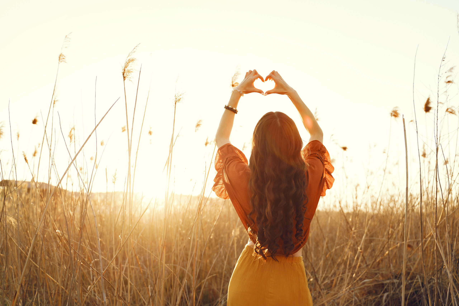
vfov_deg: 38.9
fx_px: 433
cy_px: 153
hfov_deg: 55.8
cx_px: 230
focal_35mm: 34
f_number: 2.8
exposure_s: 1/800
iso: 400
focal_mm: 34
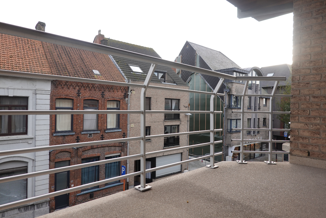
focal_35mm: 24
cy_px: 109
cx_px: 163
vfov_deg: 53.1
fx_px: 217
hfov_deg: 73.7
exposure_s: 1/125
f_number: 2.8
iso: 125
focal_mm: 9
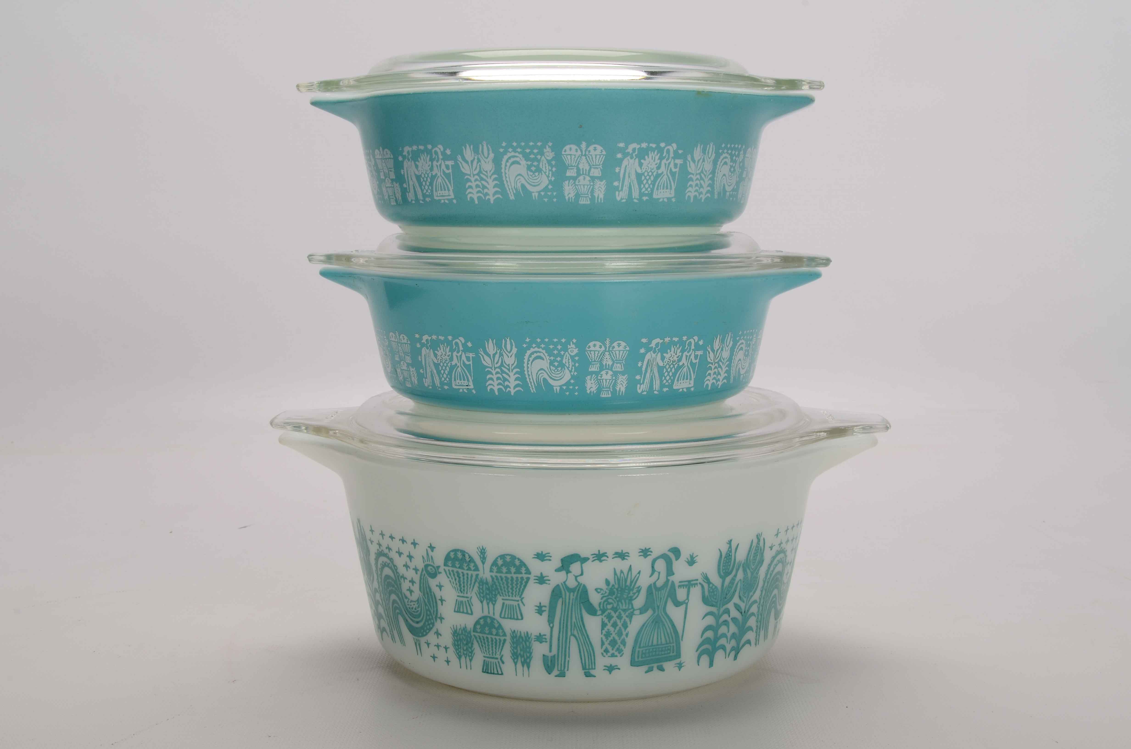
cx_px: 566
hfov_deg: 39.0
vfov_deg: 26.4
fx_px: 1599
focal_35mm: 51
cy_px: 374
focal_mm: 34
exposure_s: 1/160
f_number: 22
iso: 100
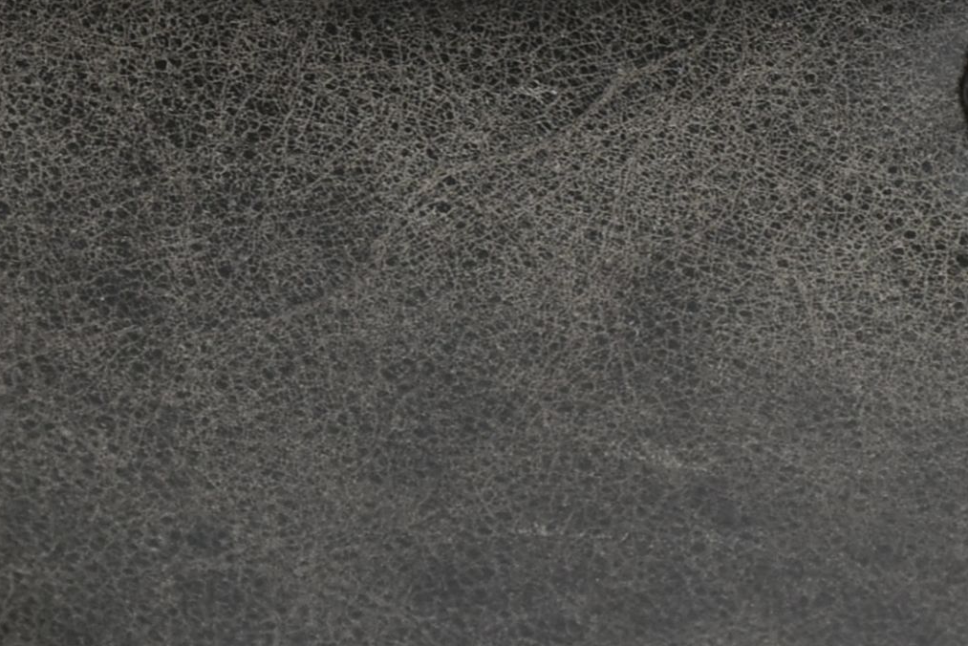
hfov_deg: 4.1
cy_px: 359
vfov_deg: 2.8
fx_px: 13426
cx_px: 916
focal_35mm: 499
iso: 320
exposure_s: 1/100
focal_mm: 75
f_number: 8
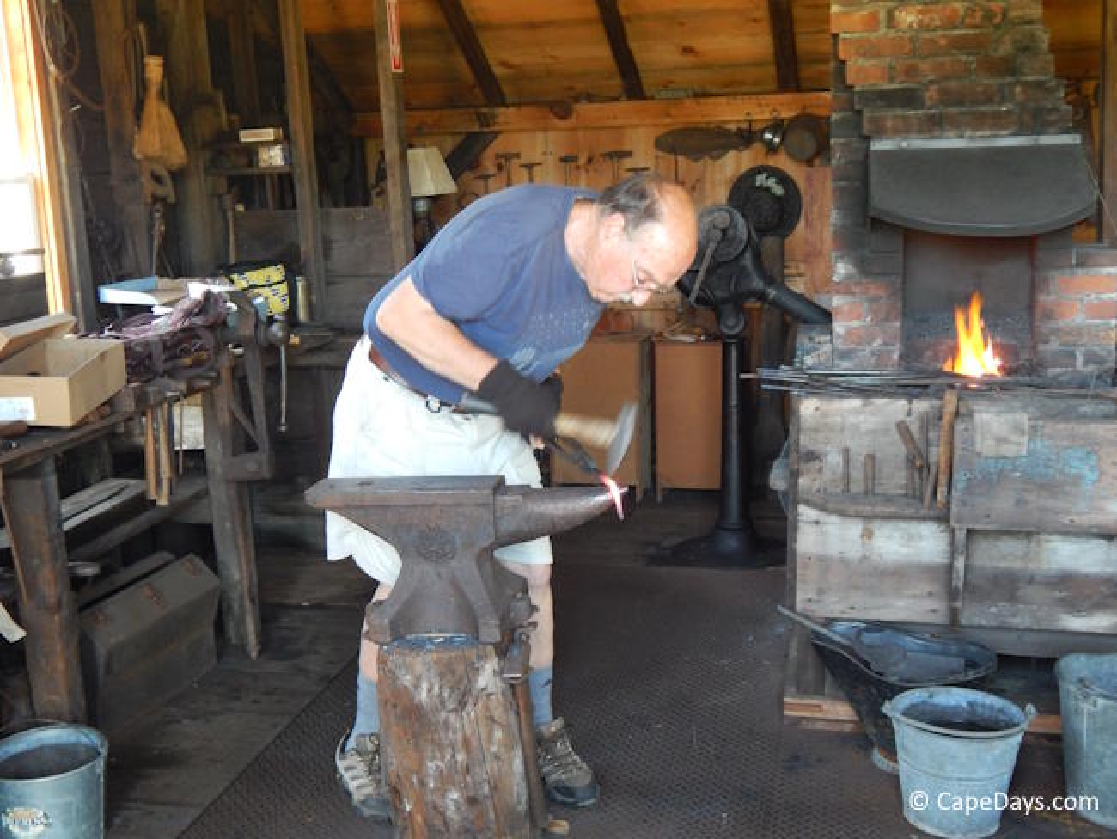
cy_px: 420
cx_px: 558
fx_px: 1388
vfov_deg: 33.6
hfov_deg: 43.8
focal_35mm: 43
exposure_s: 1/25
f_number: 3.6
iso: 400
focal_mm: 7.7
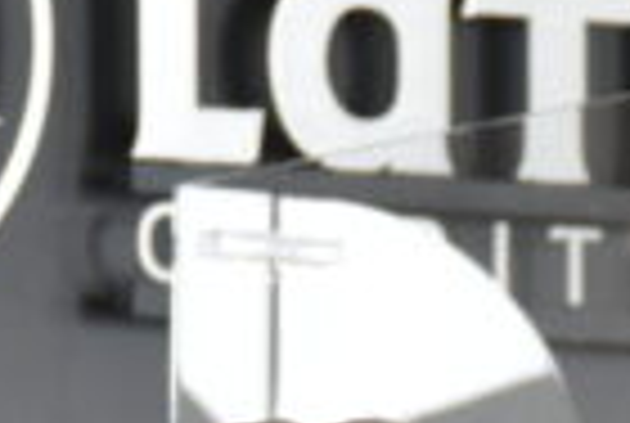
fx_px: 12960
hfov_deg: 2.8
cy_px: 832
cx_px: 374
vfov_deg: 1.9
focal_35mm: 739
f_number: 5.3
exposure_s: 1/125
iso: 1100
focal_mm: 90
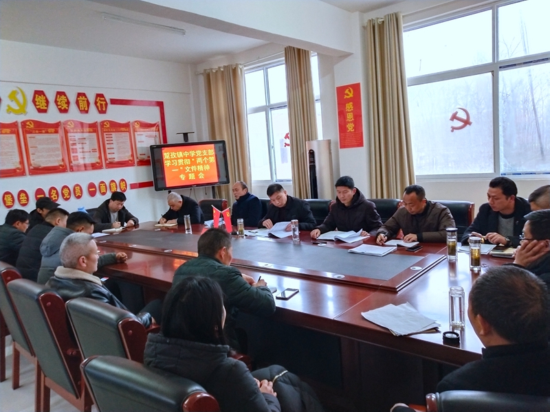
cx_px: 275
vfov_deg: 46.8
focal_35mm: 30
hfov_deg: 60.0
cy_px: 206
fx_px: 477
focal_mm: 3.95
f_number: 1.8
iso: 404
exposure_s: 1/50
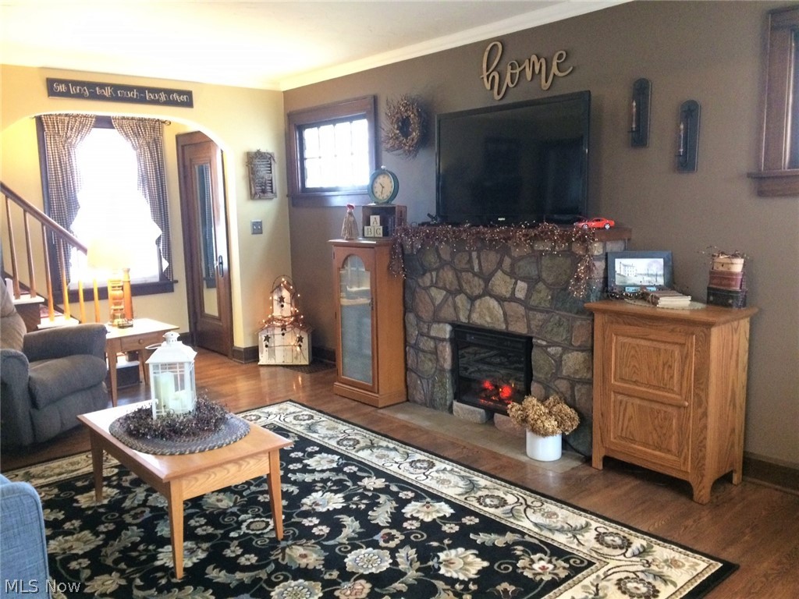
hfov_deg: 61.7
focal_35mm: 29
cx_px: 400
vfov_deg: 48.2
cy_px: 300
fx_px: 669
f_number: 2.2
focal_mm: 4.15
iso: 400
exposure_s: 1/15
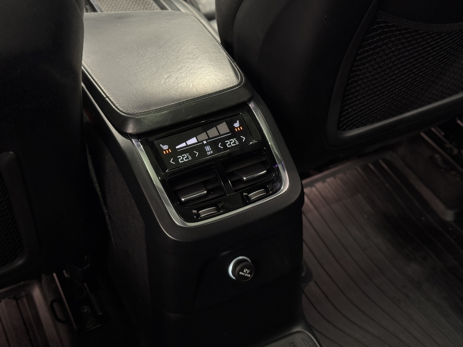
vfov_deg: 30.3
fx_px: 642
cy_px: 174
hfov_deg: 39.7
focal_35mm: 48
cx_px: 232
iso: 400
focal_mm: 6.76
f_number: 1.78
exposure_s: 1/33
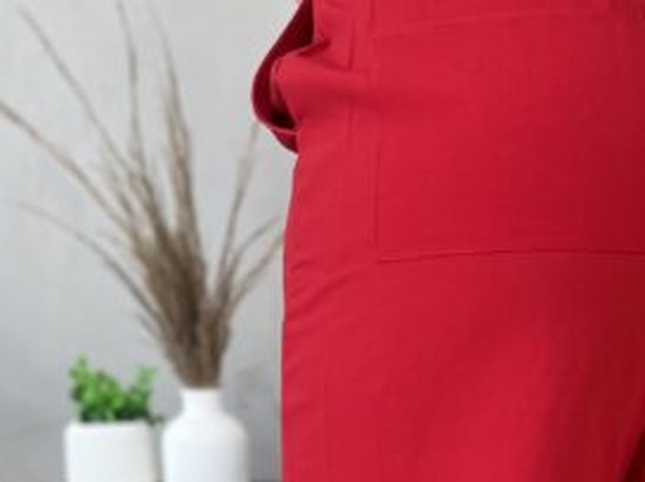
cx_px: 678
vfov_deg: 15.9
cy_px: 573
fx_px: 1656
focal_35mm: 89
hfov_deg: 21.1
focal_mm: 5.7
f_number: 1.5
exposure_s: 1/120
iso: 50
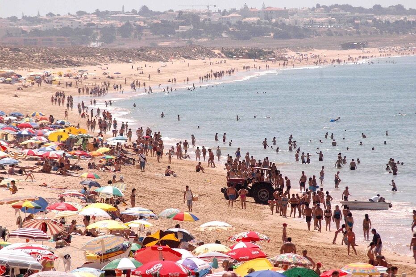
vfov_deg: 3.8
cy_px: 138
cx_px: 208
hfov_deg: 5.7
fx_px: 4159
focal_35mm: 360
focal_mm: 240
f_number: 9
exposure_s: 1/3200
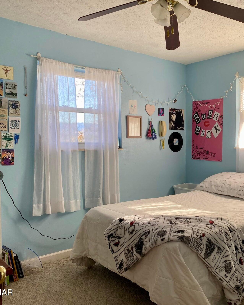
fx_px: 307
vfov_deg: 52.8
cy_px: 153
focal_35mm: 34
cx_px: 185
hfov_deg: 41.9
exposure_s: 1/121
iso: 40
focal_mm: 4.25
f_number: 1.8
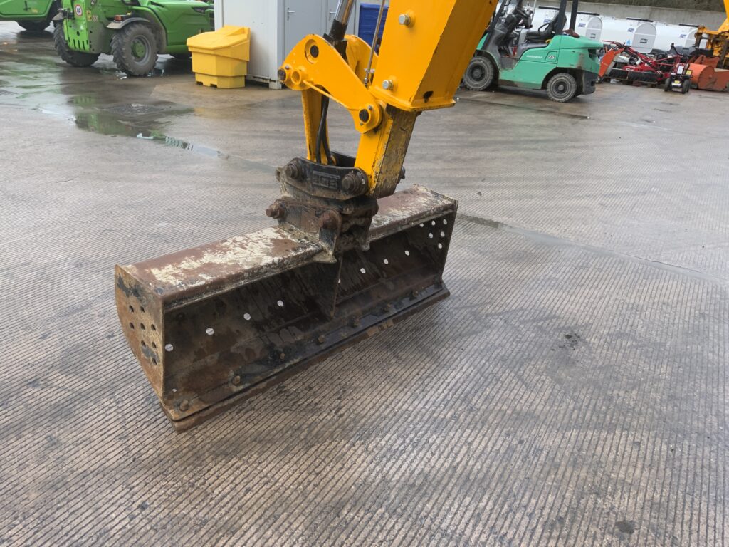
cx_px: 364
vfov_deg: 48.2
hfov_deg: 61.7
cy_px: 274
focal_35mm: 29
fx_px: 611
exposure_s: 1/442
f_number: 1.8
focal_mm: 3
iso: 16
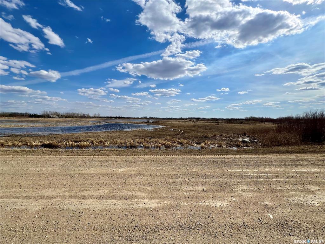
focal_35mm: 13
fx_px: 122
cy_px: 122
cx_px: 162
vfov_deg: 89.9
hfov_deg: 106.2
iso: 32
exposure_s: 1/3774
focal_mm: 1.57
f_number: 1.8
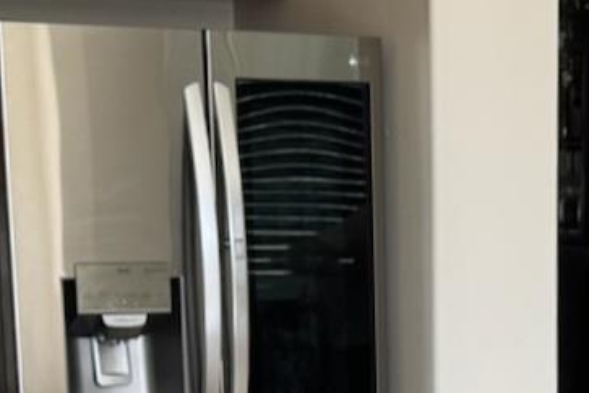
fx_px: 2241
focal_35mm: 137
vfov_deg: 9.6
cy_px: 690
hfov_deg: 14.6
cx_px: 641
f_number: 1.78
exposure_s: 1/125
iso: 50
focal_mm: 6.76
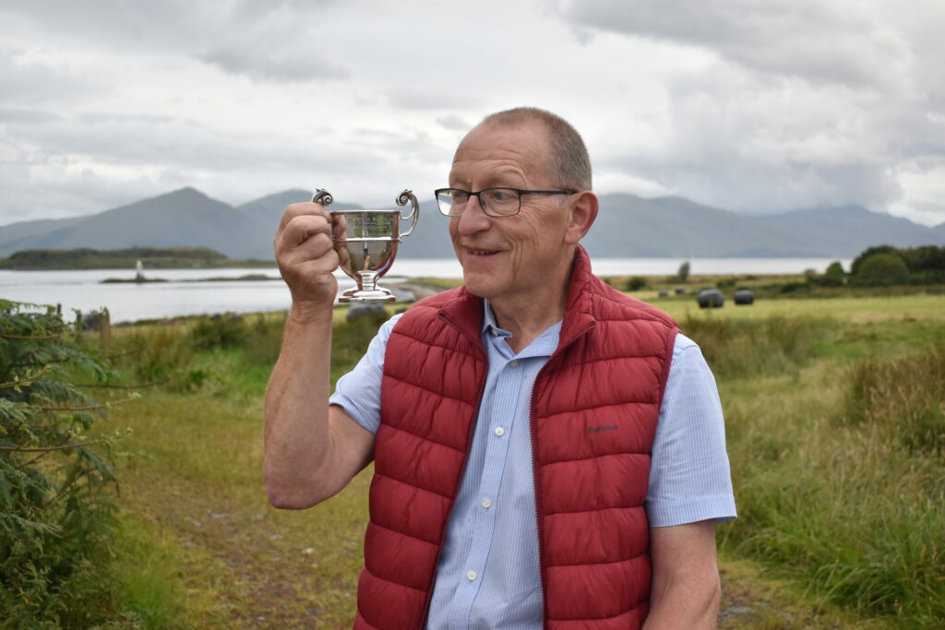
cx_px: 472
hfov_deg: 46.4
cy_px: 315
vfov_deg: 31.9
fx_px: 1103
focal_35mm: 42
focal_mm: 28
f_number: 4.5
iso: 400
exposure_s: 1/80
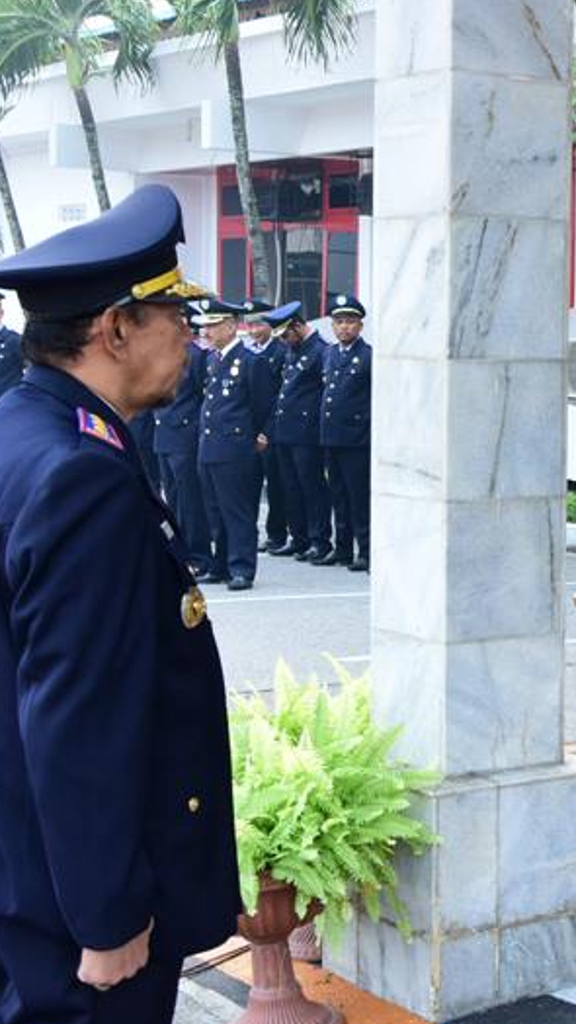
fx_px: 1758
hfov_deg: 17.4
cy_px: 511
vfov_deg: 32.4
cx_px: 769
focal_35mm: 65
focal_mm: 27
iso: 400
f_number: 8
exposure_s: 1/80
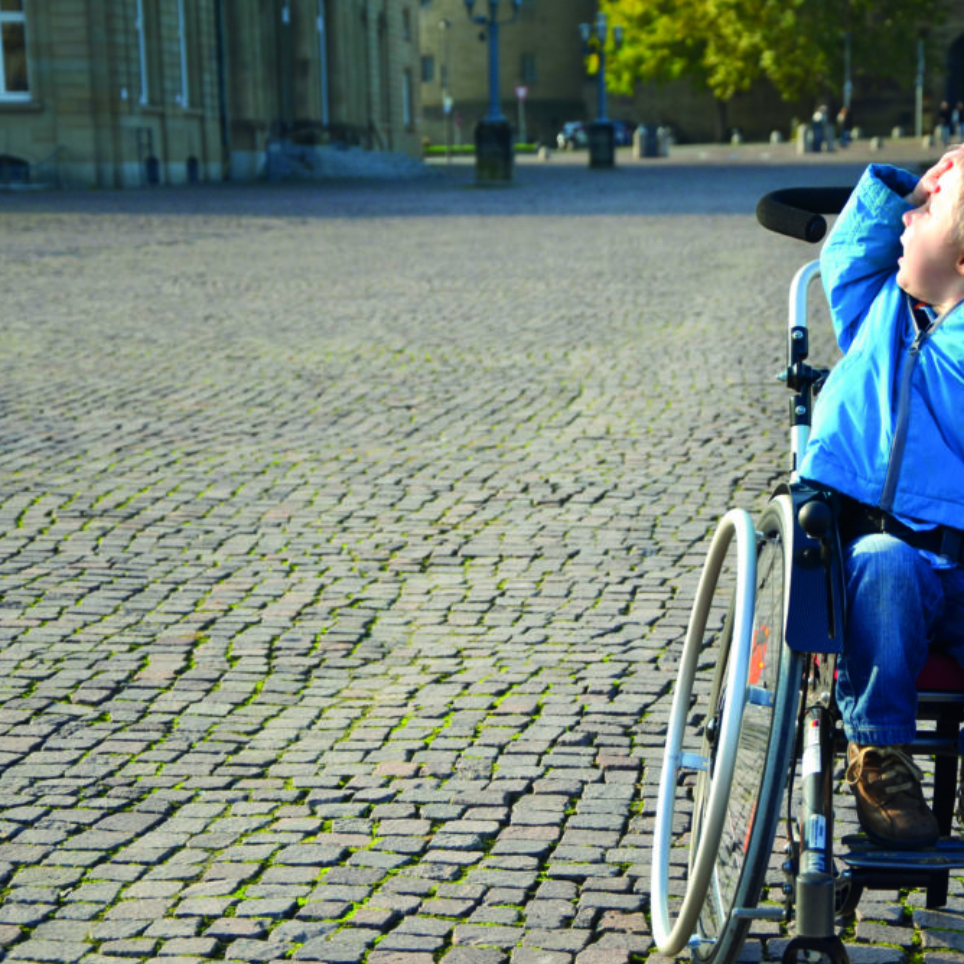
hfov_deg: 22.2
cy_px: 478
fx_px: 2458
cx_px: 582
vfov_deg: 22.2
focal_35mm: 78
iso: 125
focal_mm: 40
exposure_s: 1/640
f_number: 4.5
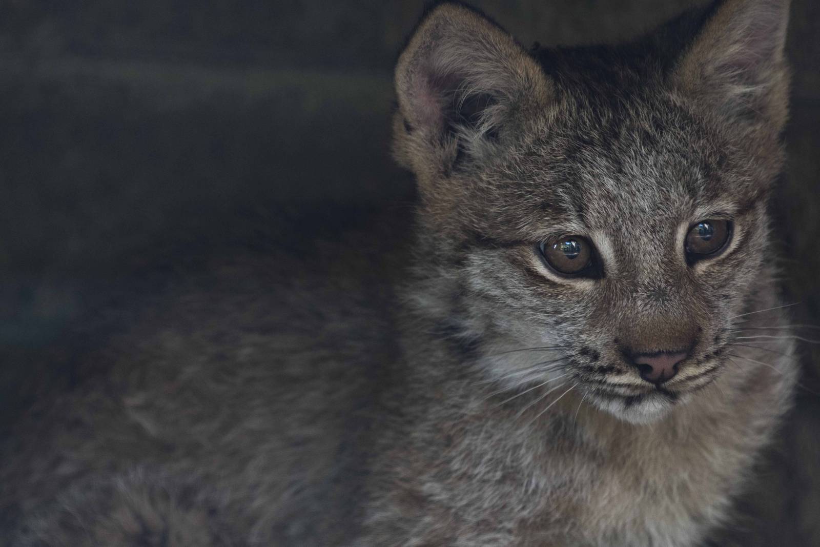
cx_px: 410
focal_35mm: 750
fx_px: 17084
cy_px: 274
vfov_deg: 1.8
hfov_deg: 2.7
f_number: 5.6
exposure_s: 1/40
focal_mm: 500
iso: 1250
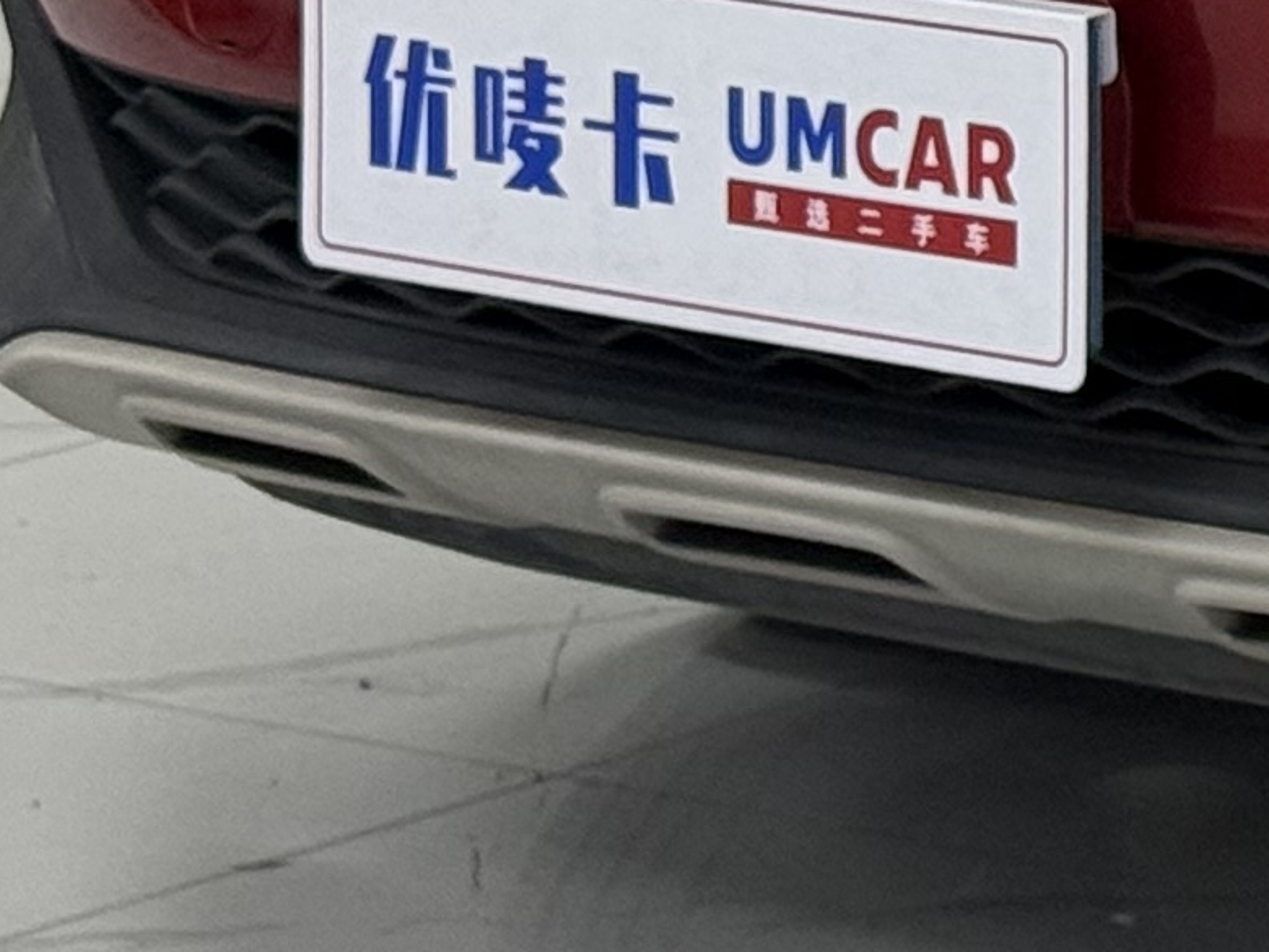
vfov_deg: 5.8
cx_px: 2852
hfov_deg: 7.5
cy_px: -998
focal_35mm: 248
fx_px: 9092
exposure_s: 1/100
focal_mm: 6.76
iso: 125
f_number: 1.78
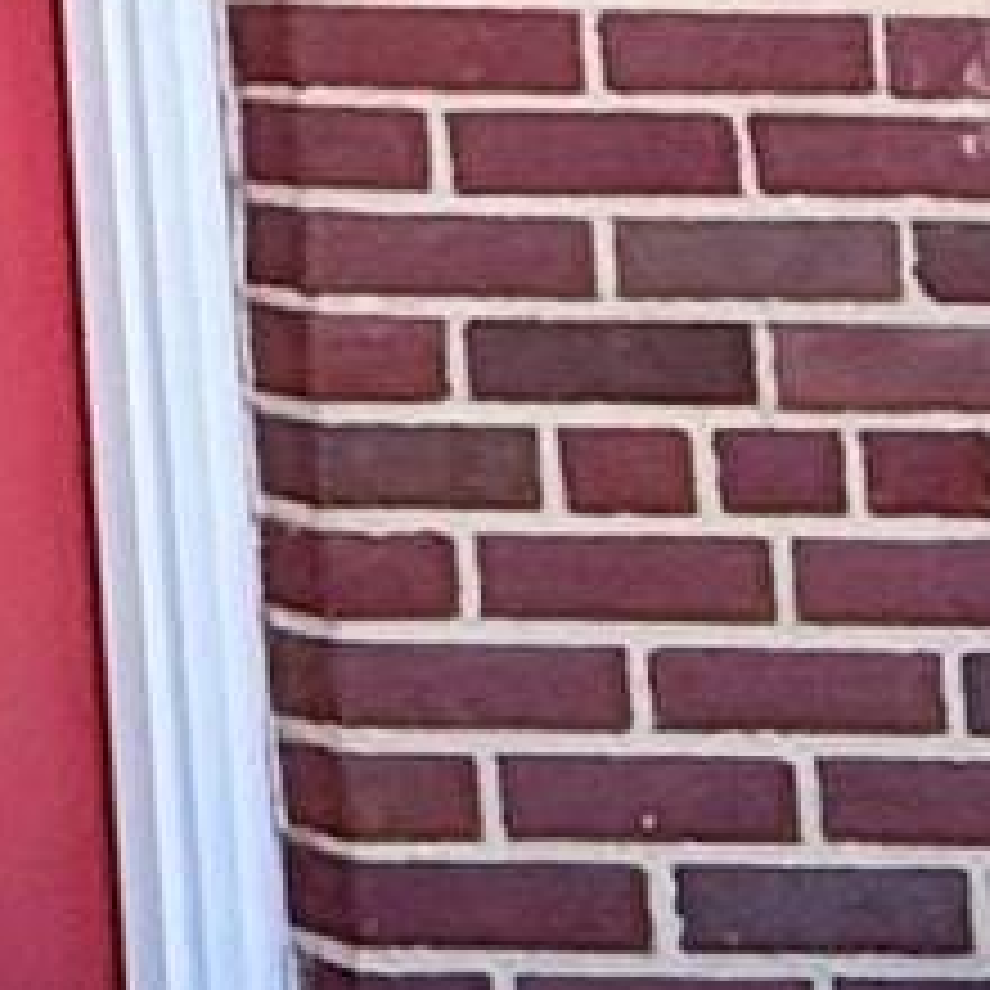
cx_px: -2252
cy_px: -425
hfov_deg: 9.9
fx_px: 3721
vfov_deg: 14.3
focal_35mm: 115
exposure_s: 1/644
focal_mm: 2.22
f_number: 2.2
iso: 50
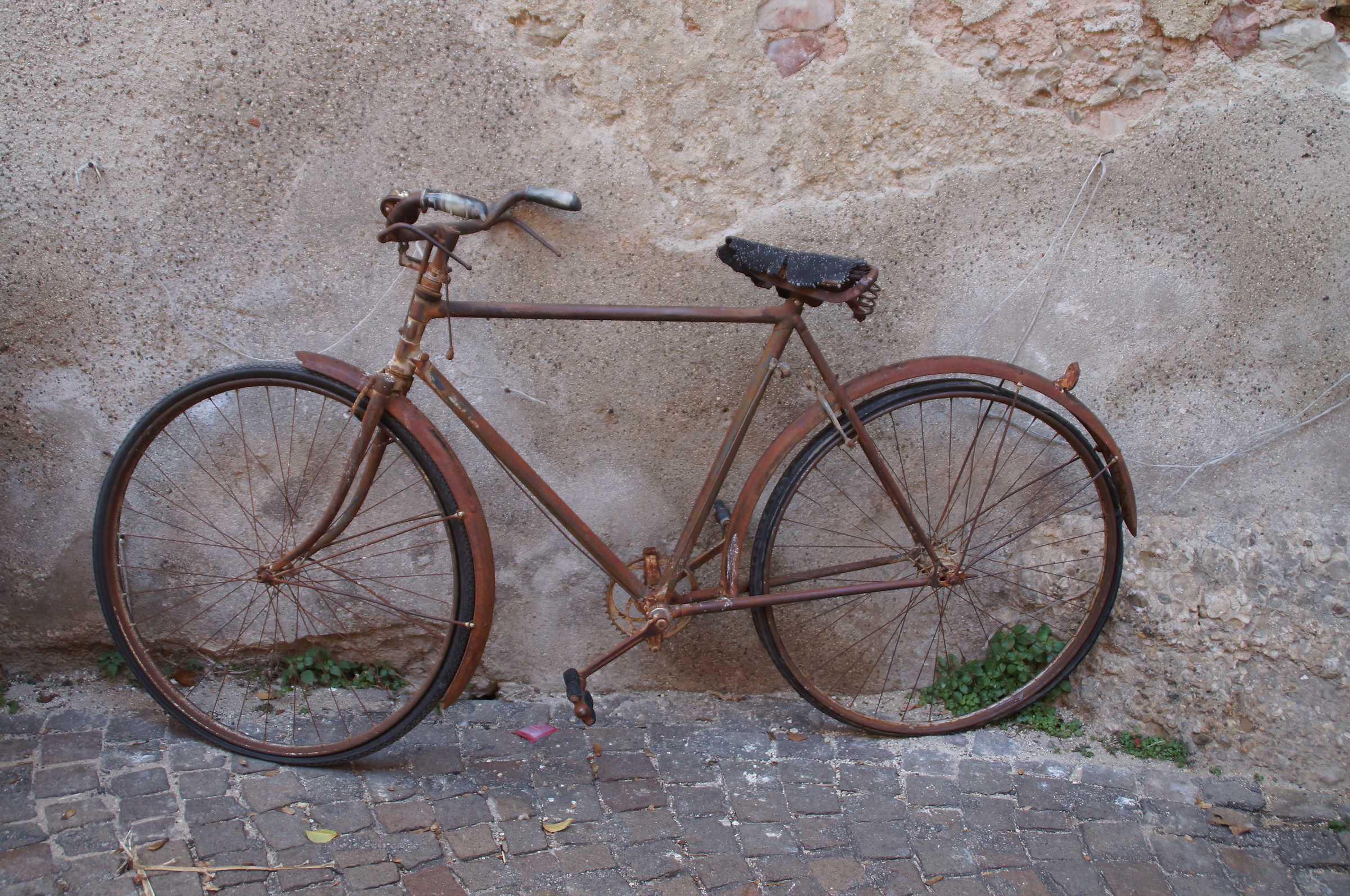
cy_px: 448
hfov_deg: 46.4
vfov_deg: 31.8
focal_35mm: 42
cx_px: 675
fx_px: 1573
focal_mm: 28
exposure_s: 1/160
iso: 320
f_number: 4
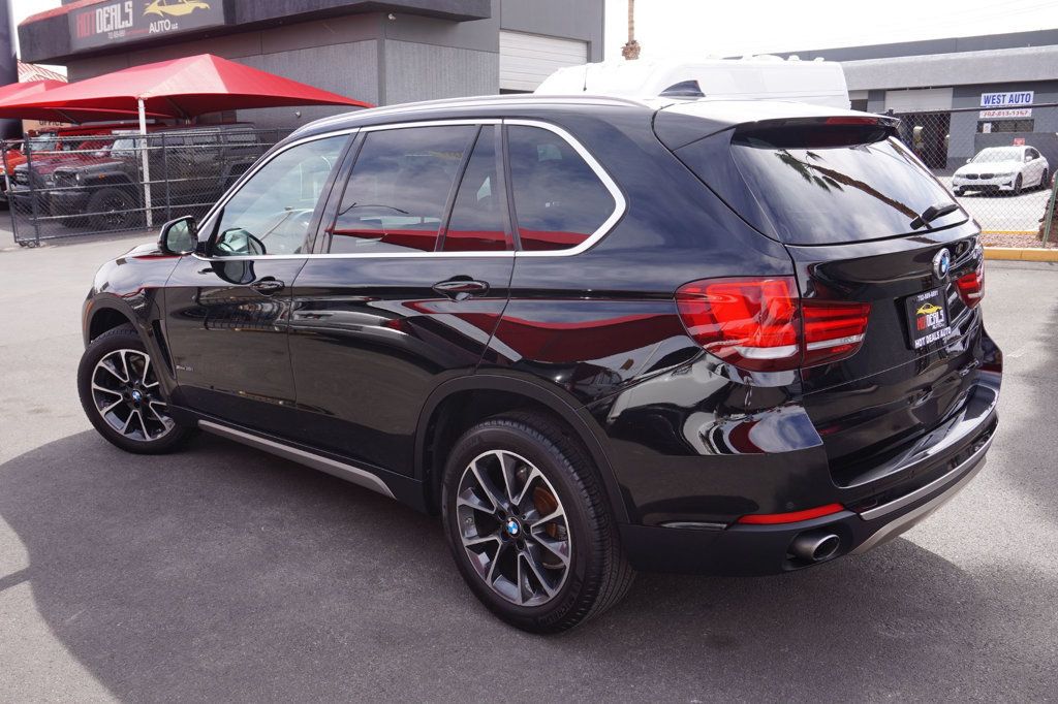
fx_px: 925
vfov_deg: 41.7
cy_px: 352
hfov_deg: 59.5
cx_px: 529
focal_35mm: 32
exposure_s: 1/80
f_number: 8
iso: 100
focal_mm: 21
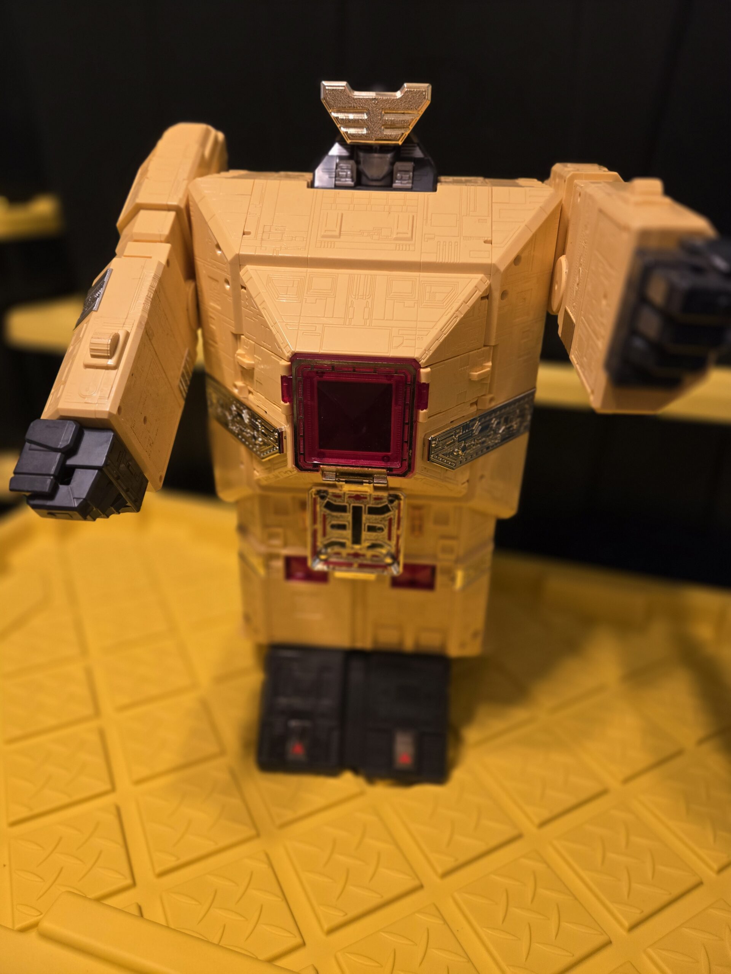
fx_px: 648
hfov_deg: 58.9
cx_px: 366
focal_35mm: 23
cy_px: 487
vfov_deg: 73.9
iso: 250
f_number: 1.8
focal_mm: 5.4
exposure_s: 1/120
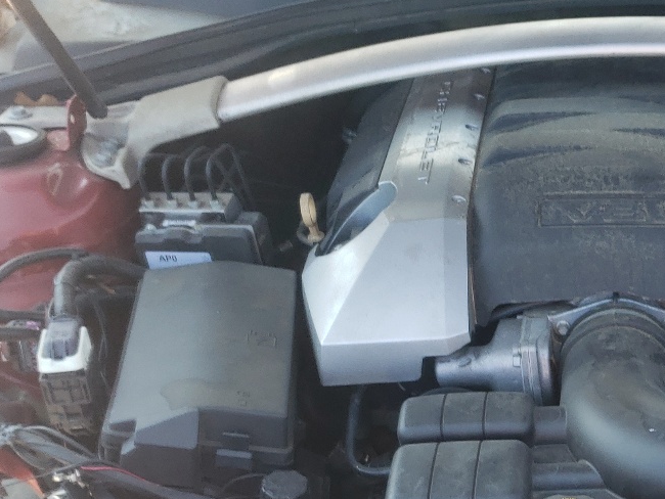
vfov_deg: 21.3
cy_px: 607
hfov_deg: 28.5
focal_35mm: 64
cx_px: 653
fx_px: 1230
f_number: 1.5
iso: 50
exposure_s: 1/303
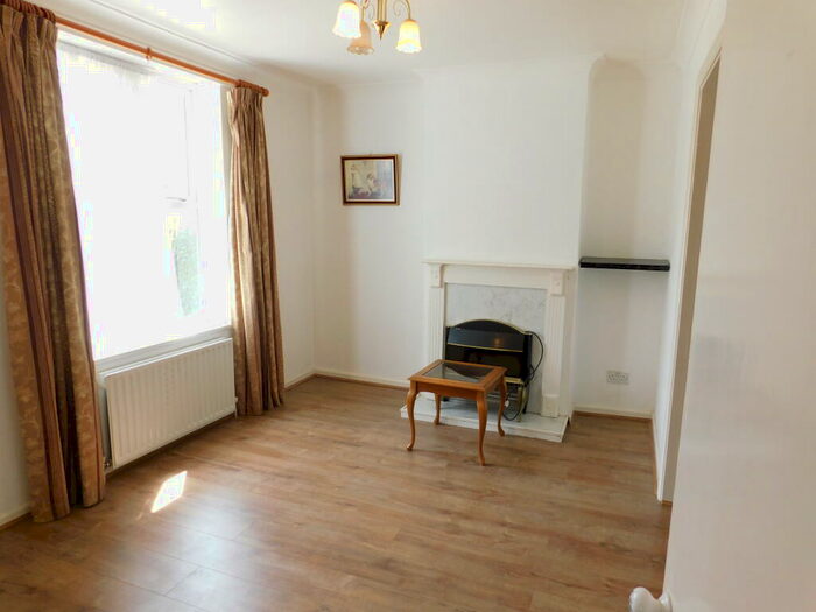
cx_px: 408
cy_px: 306
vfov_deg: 58.9
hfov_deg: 73.9
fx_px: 542
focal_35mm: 23
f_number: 3
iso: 125
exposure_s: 1/60
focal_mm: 4
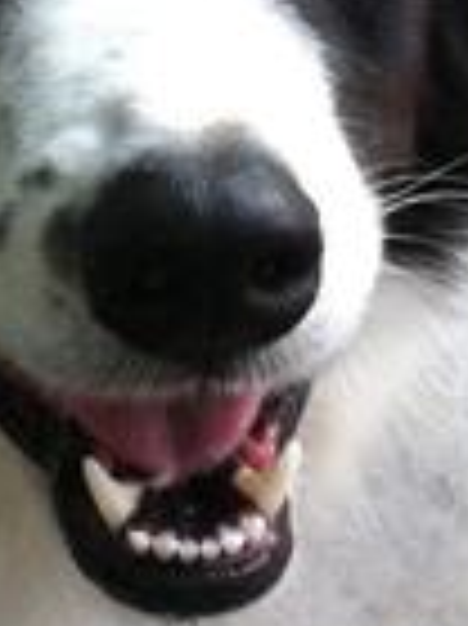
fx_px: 3502
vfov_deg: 10.2
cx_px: 18
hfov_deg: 7.6
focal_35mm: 194
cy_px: 108
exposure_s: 1/120
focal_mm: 3.85
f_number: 2.8
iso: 80
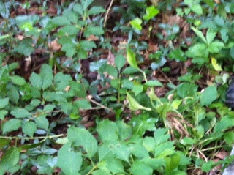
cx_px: 333
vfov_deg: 12.8
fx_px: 756
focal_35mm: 112
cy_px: 223
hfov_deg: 16.3
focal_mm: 3.85
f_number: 2.8
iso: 125
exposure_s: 1/15
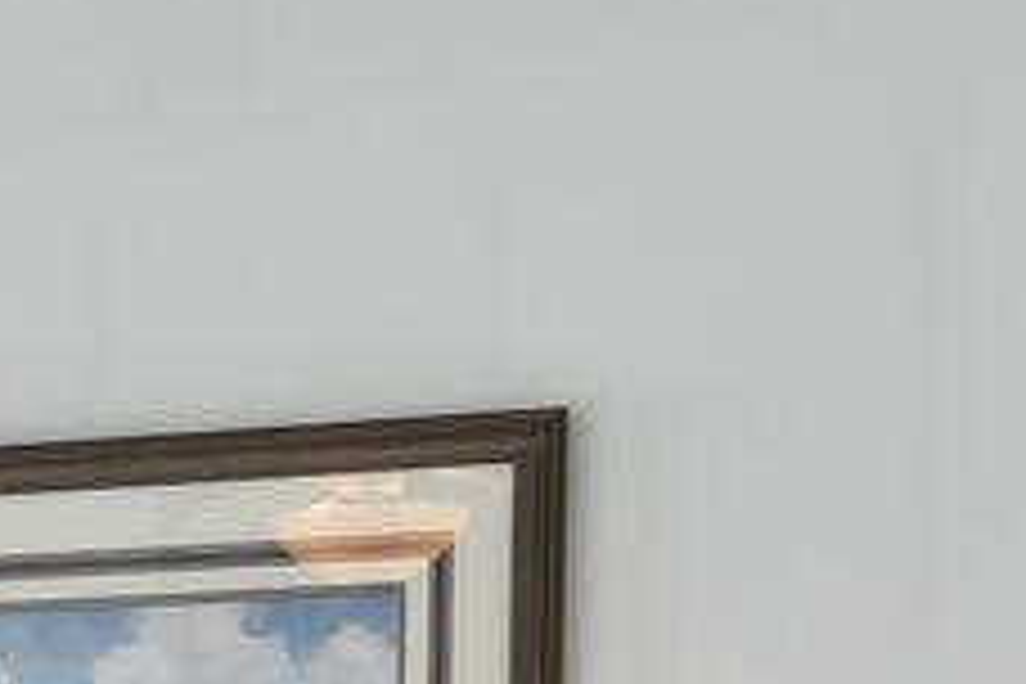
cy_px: 1228
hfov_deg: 16.3
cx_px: -194
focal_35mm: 121
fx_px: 3448
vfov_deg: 10.6
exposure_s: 1/25
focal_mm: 16
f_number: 8
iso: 200
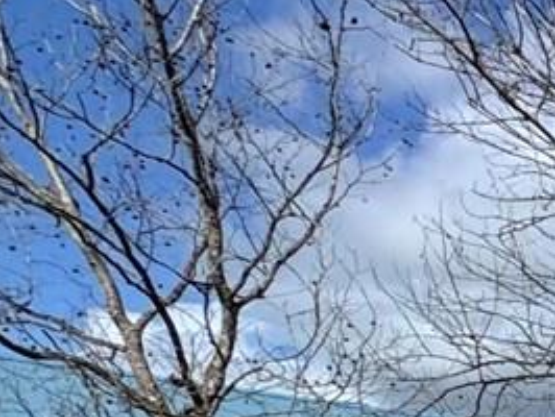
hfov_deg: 11.8
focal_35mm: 84
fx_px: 1348
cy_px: 679
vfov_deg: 15.7
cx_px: 1633
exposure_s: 1/2874
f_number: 2.2
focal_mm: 2.22
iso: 50
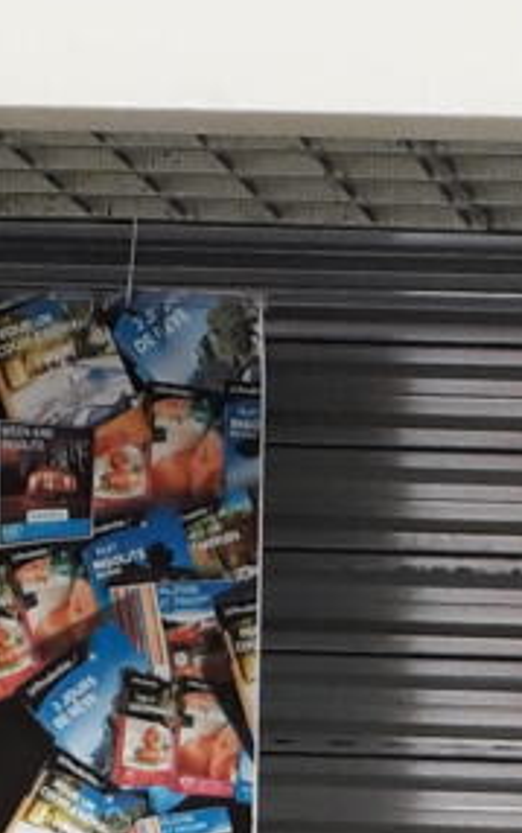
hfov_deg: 7.8
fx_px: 3638
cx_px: 1117
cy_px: 1520
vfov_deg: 12.0
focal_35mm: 160
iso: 100
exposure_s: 1/33
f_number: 1.9
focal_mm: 3.6
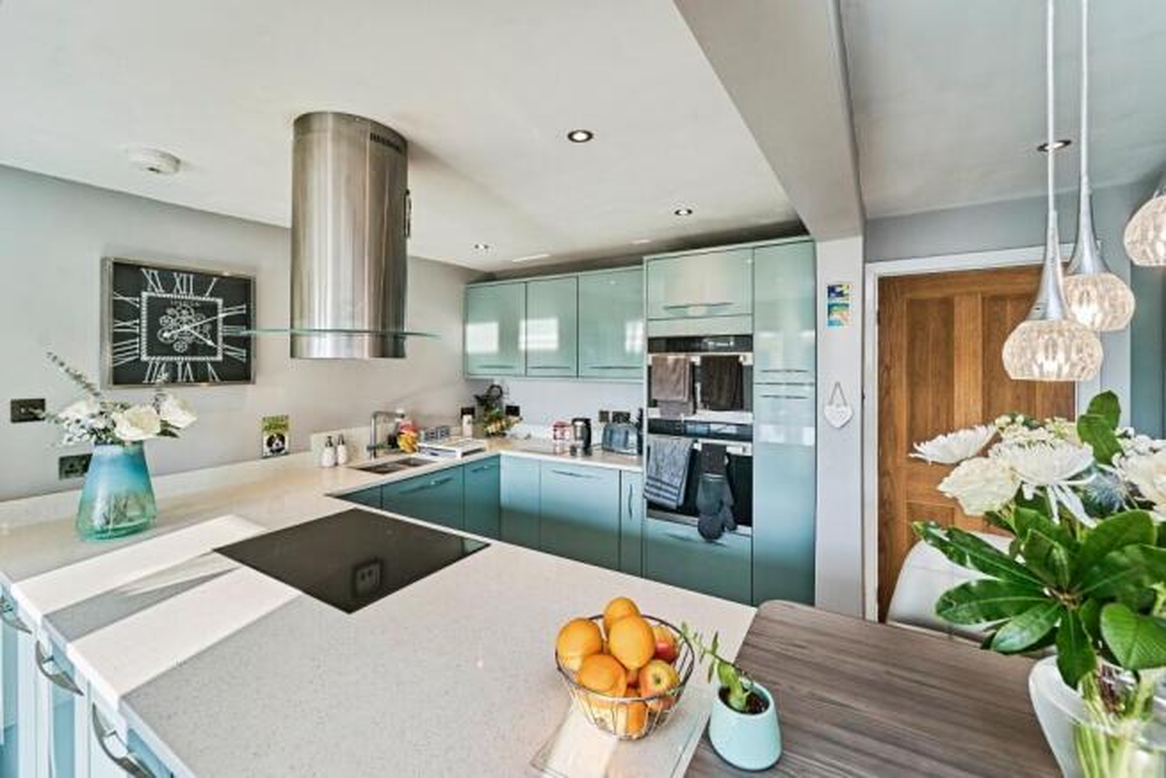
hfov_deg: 104.2
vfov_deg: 81.2
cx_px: 583
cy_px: 389
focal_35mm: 14
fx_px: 454
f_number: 8
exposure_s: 1/100
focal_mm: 14
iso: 400
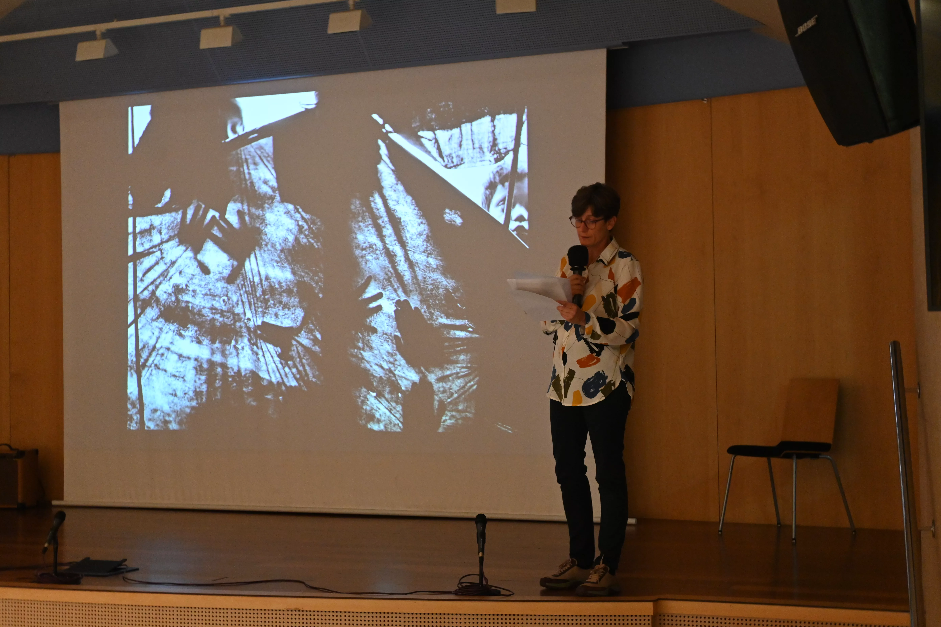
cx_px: 470
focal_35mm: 56
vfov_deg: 24.4
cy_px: 314
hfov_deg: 35.9
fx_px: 1451
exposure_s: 1/10
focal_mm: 37
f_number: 5.3
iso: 3200
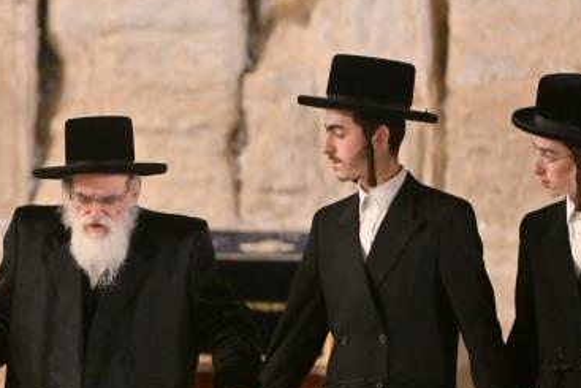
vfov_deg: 2.7
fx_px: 8104
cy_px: 406
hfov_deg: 4.1
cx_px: 111
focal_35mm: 502
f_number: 2.8
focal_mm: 180
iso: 1600
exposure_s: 1/400
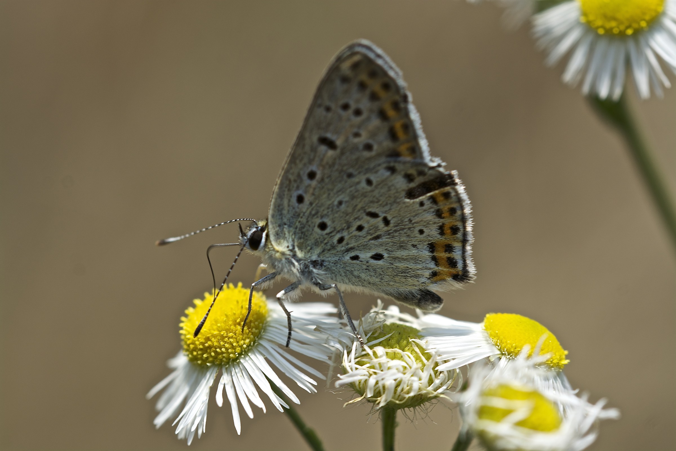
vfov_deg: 8.7
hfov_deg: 13.0
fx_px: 2957
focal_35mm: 158
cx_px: 338
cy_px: 226
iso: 100
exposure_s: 1/320
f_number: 8
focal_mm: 105
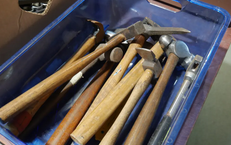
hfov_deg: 52.7
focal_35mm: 37
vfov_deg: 34.4
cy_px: 84
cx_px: 116
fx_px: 233
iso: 800
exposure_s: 1/60
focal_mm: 17
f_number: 4
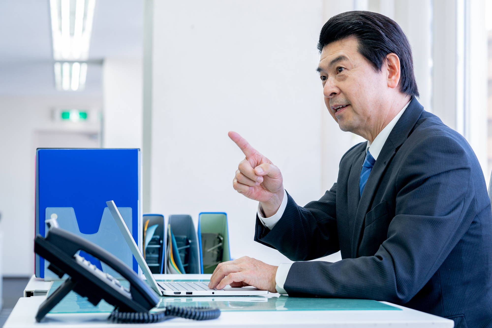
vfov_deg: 16.1
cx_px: 246
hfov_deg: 23.9
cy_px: 164
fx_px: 1161
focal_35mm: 85
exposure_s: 1/100
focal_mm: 85
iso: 500
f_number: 4.5
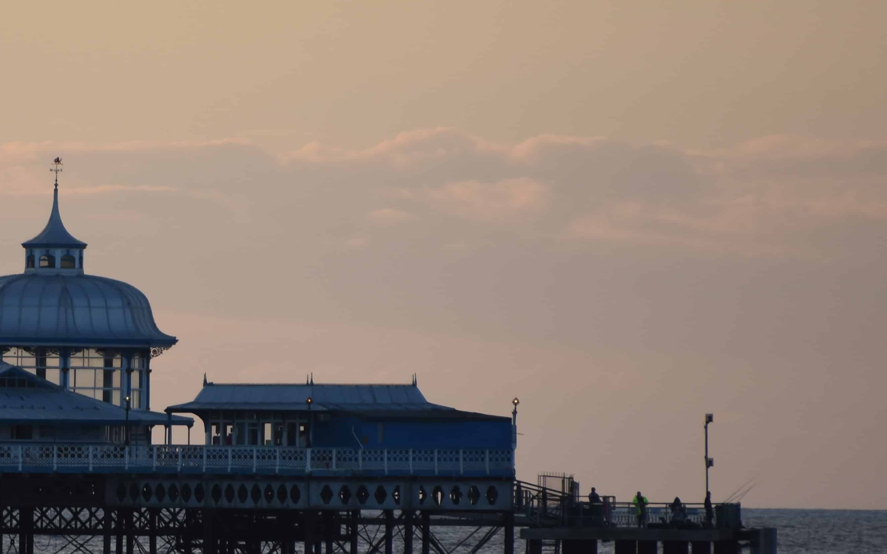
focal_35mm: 1033
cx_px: 81
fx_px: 24971
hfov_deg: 2.0
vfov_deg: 1.3
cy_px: 385
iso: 200
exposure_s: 1/250
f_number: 6.3
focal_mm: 300
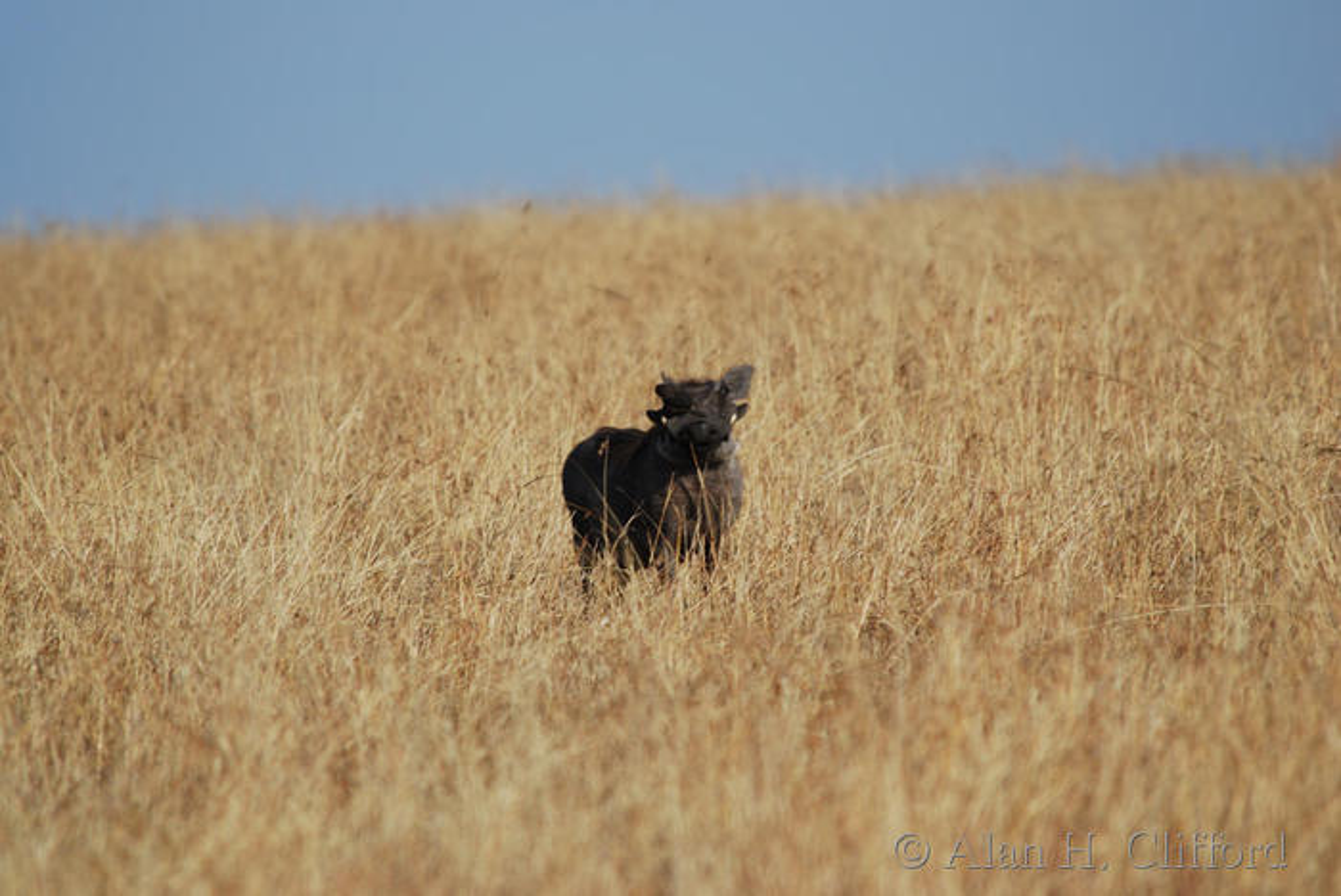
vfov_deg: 2.3
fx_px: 22368
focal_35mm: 600
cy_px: 448
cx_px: 670
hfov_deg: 3.4
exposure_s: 1/400
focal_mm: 400
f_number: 5.6
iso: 100
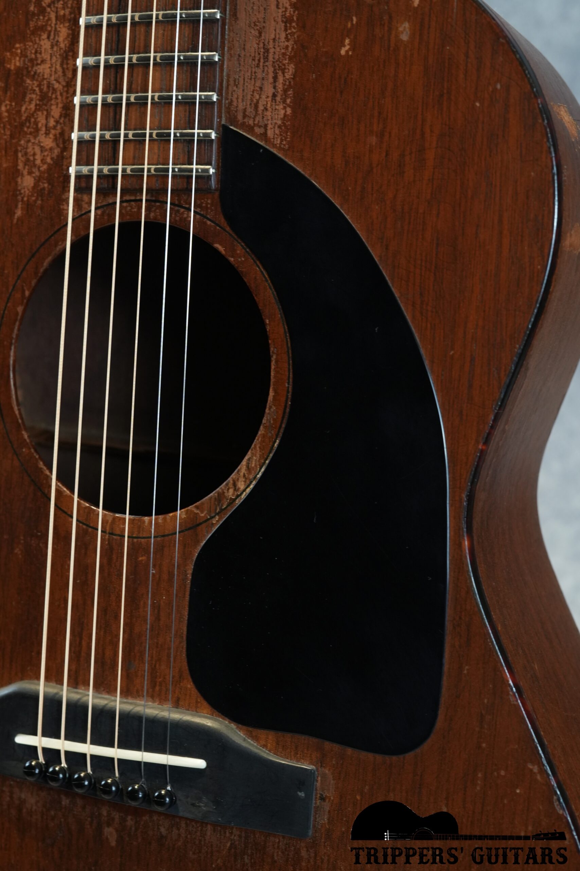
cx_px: 290
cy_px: 436
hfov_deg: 27.0
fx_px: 1208
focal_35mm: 50
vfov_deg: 39.6
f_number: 6.3
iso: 2500
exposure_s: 1/15
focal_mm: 50
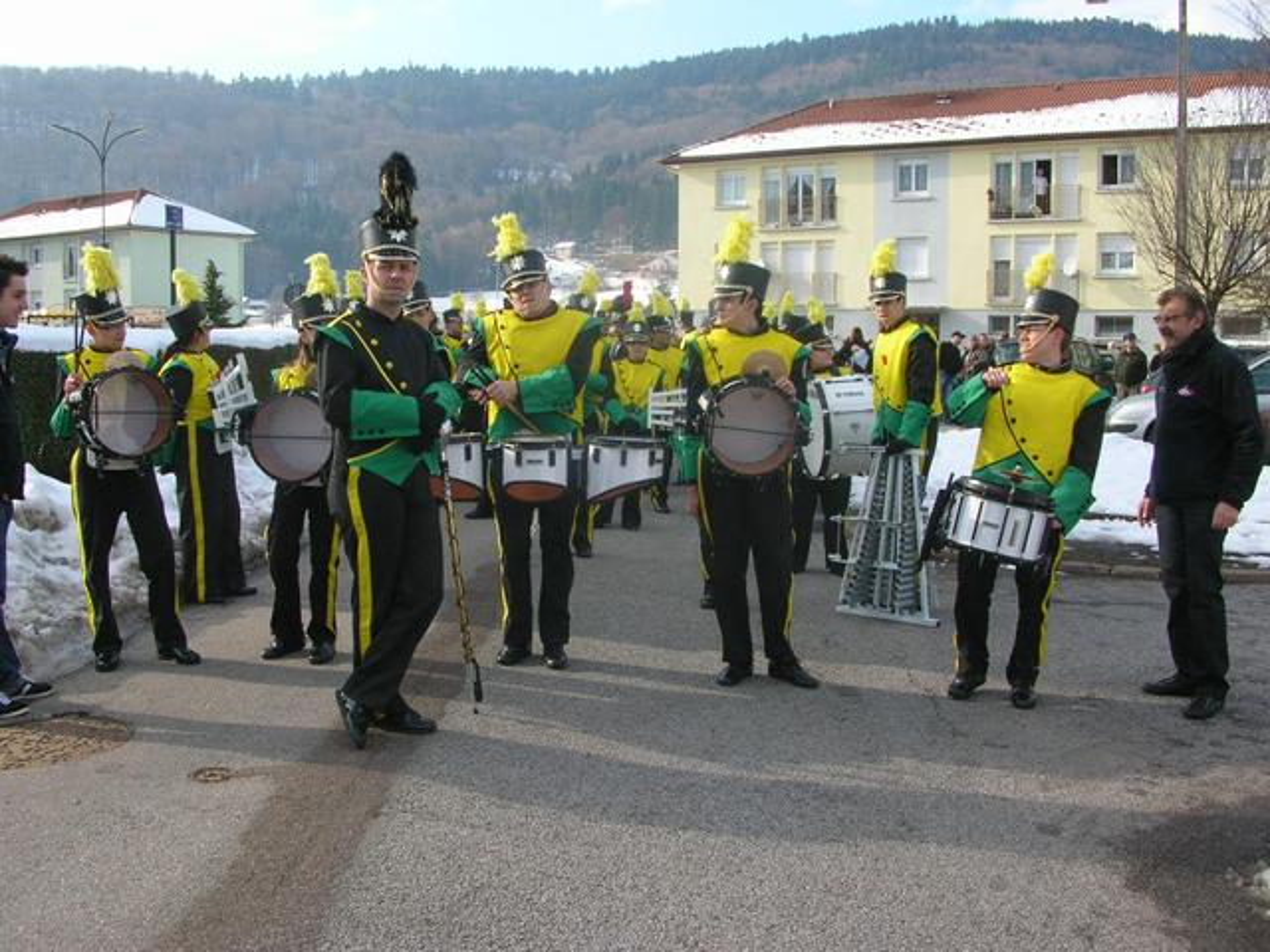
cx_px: 635
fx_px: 1284
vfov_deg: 40.7
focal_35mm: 35
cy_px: 476
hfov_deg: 52.6
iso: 50
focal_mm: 5.8
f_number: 5.6
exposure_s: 1/135
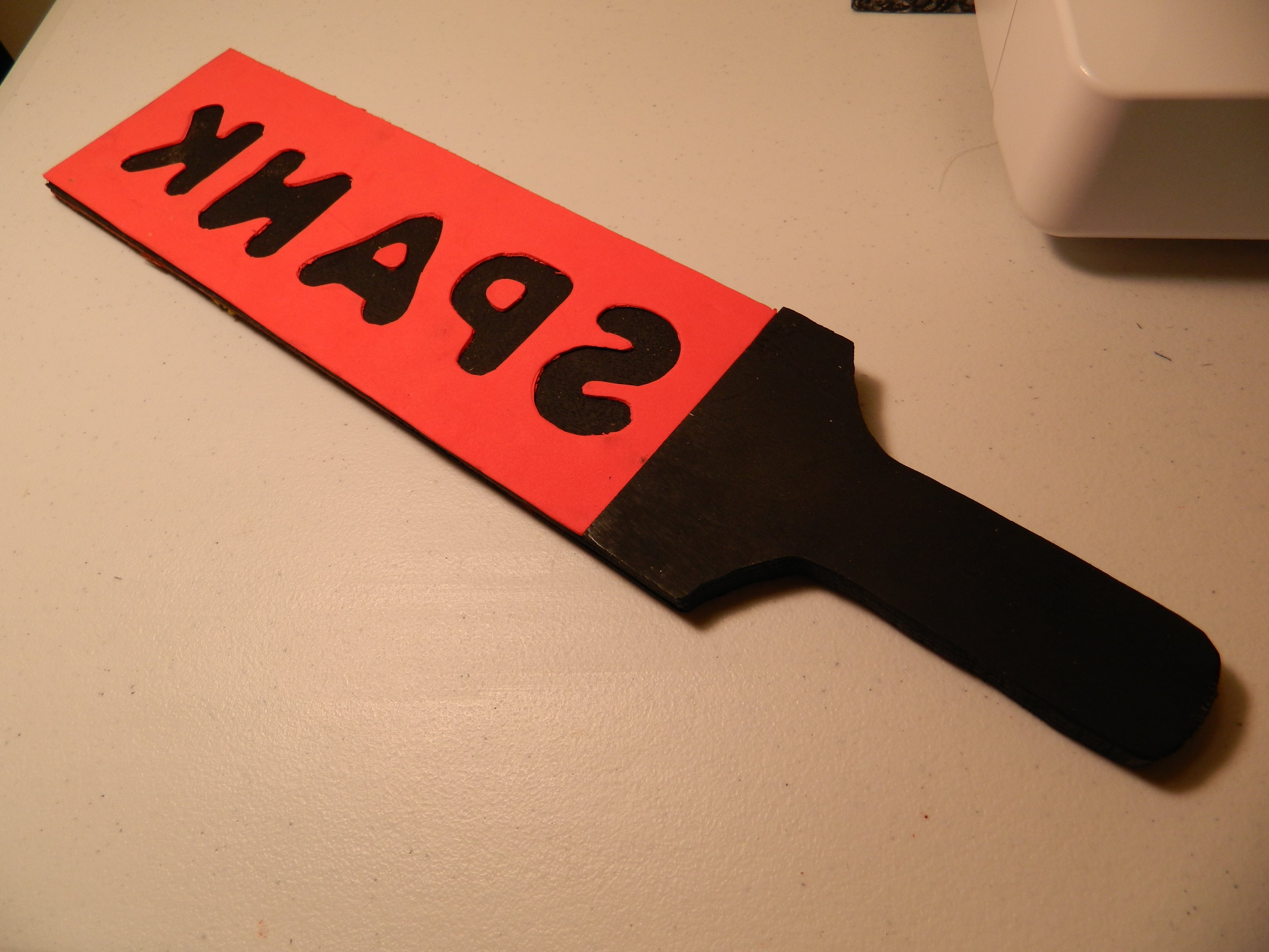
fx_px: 916
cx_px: 634
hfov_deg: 69.4
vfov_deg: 54.9
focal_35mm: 25
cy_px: 476
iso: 80
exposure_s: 1/40
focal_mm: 4.5
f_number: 3.1
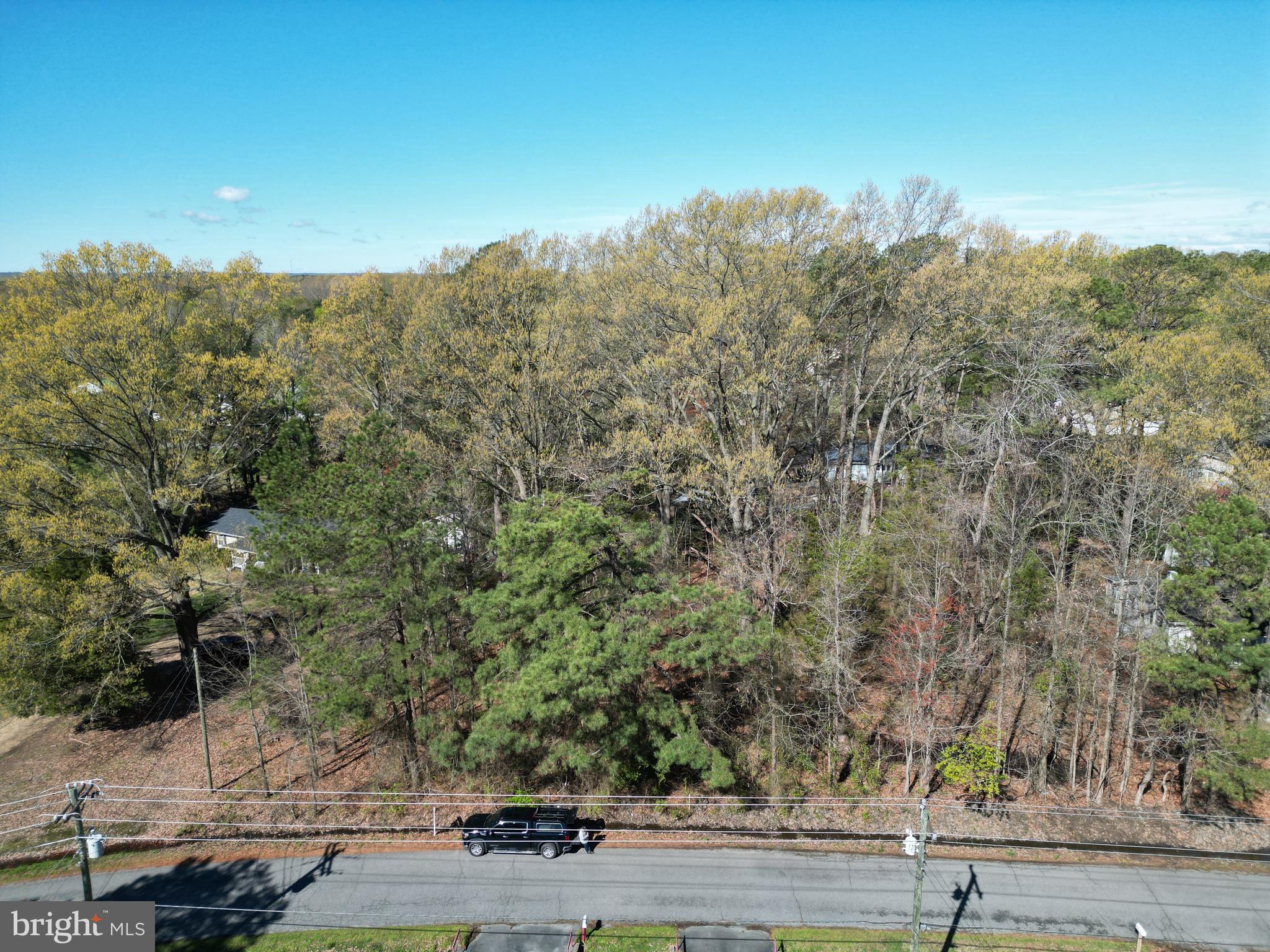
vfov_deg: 56.8
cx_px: 635
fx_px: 881
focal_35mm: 24
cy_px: 476
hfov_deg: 71.6
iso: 130
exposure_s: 1/2500
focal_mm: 6.72
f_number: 1.7
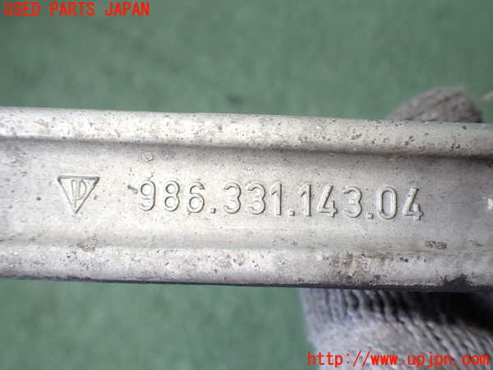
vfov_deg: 46.8
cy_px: 185
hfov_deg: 60.0
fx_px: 427
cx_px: 246
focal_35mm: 30
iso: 200
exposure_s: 1/125
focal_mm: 5.4
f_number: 2.3
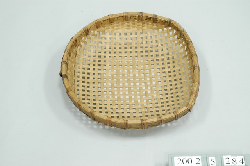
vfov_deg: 17.4
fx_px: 541
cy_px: 83
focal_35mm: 78
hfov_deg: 26.0
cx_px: 125
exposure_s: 1/8
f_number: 8
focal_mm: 52
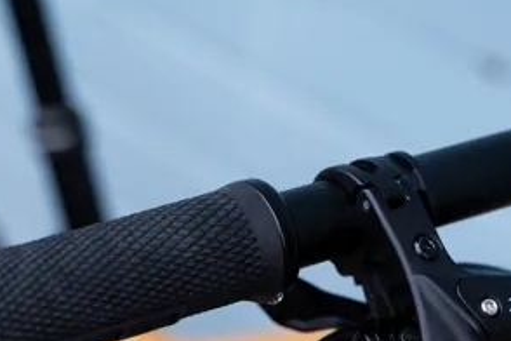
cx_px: 342
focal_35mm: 128
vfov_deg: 10.6
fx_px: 1817
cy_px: 366
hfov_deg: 16.0
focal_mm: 47
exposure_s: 1/500
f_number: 3.5
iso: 500
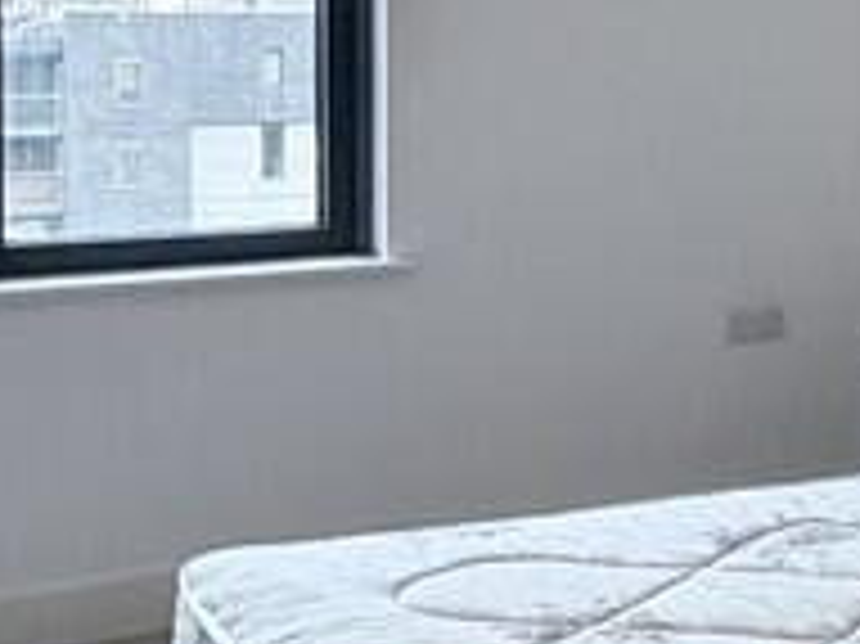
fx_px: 1862
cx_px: 892
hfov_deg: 24.6
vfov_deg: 19.3
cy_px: 63
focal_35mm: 75
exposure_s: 1/121
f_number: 2.2
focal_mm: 2.22
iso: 320
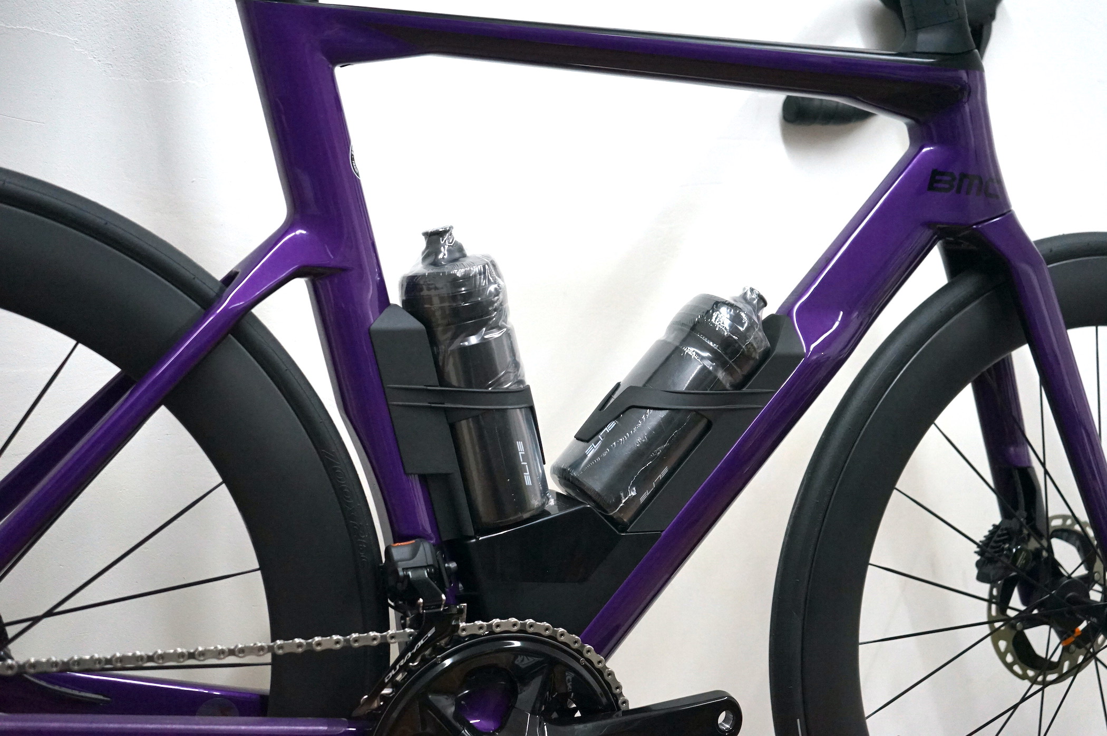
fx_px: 1382
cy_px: 368
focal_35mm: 45
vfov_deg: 29.8
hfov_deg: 43.6
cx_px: 554
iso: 3200
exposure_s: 1/160
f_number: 4.5
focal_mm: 45
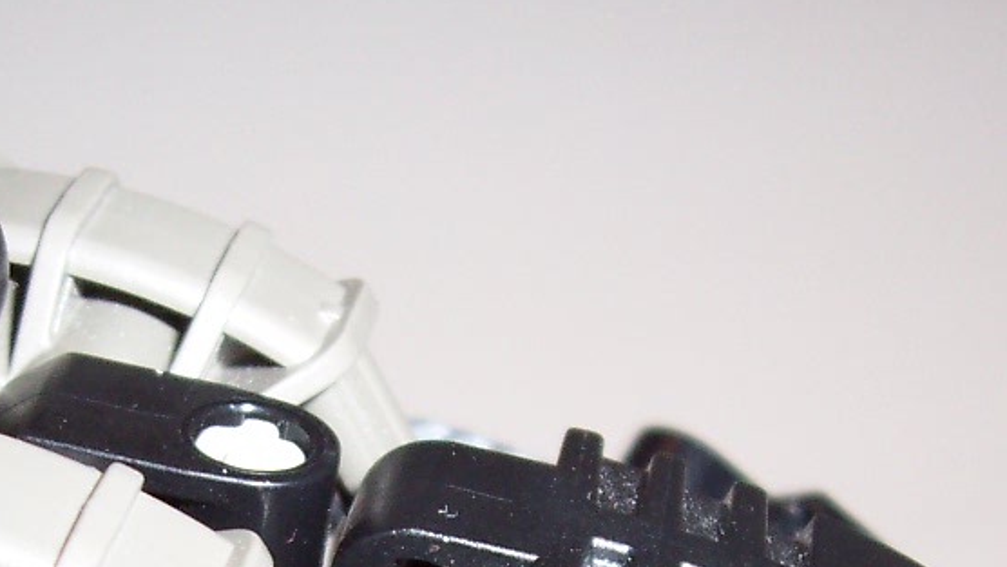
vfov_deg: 13.4
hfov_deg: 24.4
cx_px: 415
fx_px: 2323
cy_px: 746
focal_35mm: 87
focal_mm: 5.6
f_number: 2.8
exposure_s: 1/60
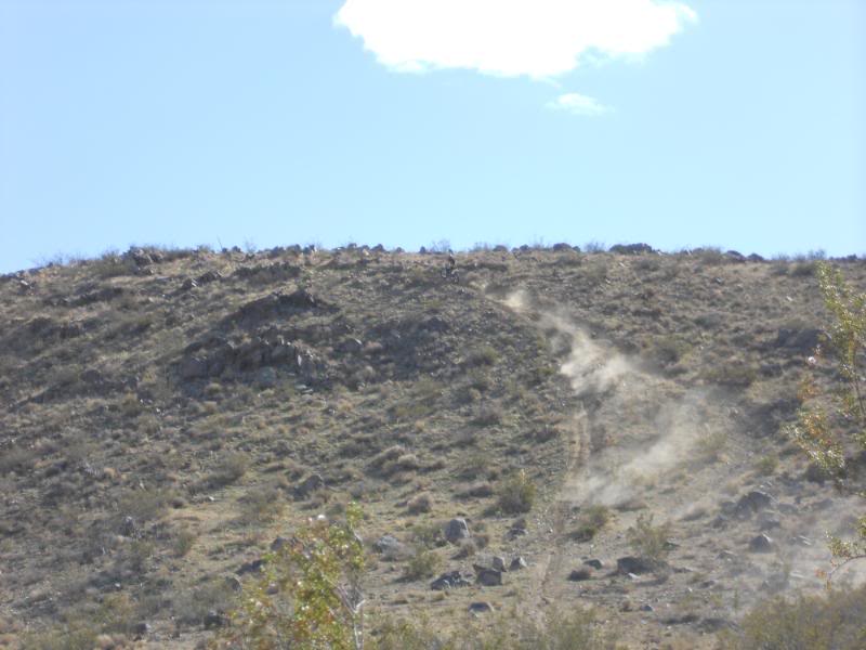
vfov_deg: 13.7
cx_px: 433
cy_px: 325
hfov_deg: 18.2
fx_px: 2702
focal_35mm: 108
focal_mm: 19.6
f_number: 5.9
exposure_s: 1/250
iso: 80
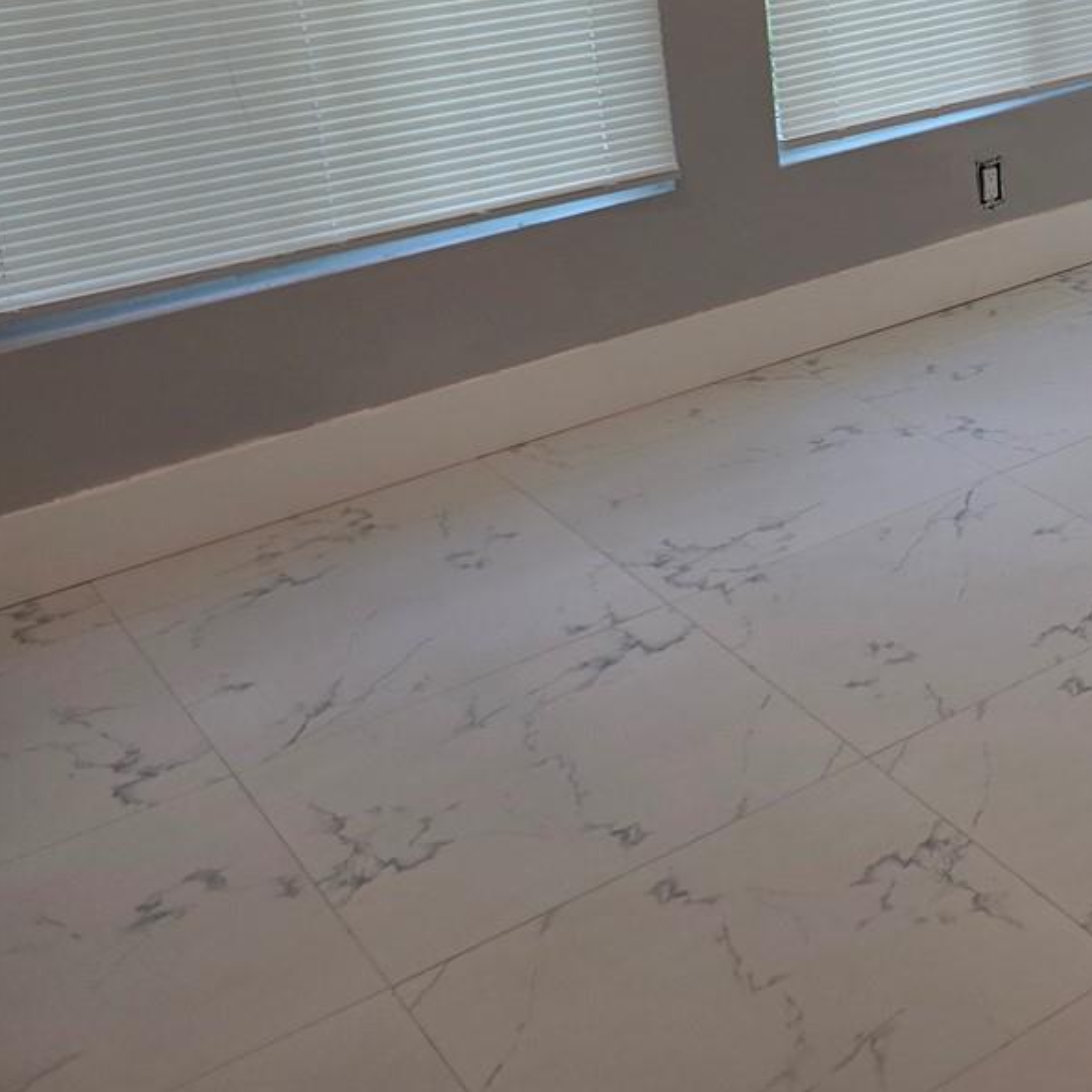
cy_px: 0
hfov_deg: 26.2
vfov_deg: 29.1
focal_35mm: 55
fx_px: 1963
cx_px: 1441
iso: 80
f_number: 1.7
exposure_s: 1/120
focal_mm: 6.3
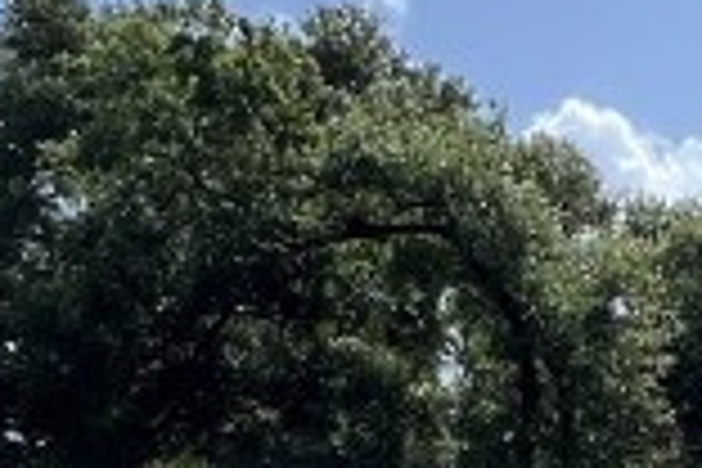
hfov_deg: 21.9
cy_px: 868
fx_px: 1735
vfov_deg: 13.6
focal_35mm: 89
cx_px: 724
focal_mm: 1.57
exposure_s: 1/847
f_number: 1.8
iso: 32
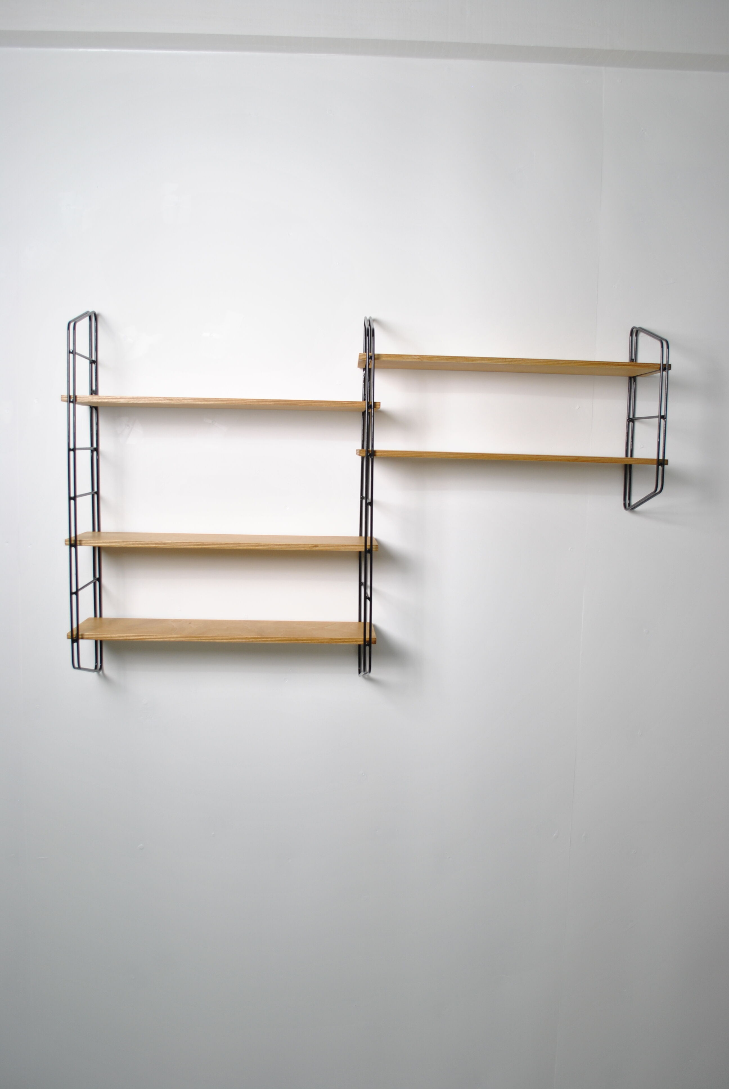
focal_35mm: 30
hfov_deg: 43.7
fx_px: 909
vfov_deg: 61.9
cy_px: 544
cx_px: 364
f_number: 3.8
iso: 200
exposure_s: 1/40
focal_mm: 20
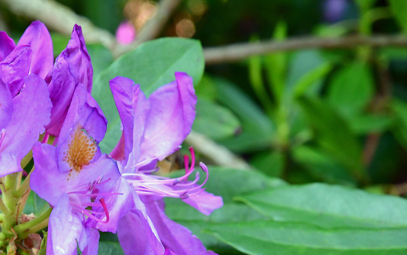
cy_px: 197
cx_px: 32
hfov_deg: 10.1
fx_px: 2296
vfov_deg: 6.3
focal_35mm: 207
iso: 1000
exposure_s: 1/125
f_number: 9
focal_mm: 72
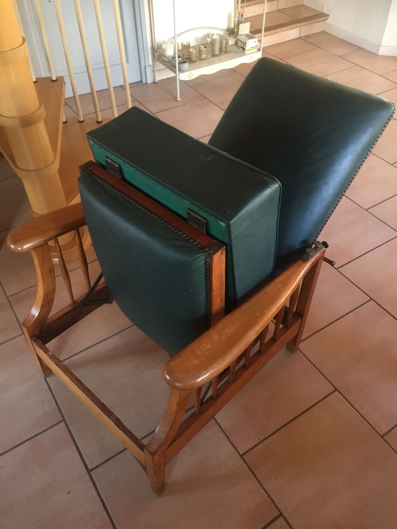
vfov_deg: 61.7
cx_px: 198
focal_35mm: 29
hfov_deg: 48.2
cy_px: 264
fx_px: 443
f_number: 2.2
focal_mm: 4.15
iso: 125
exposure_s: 1/10
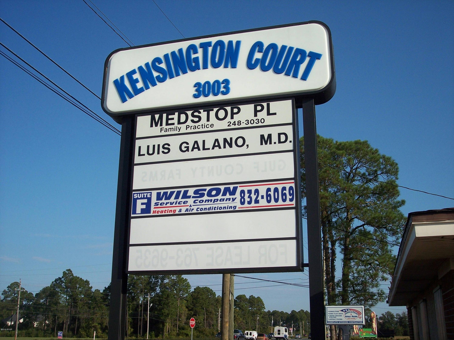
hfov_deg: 47.9
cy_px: 170
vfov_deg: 36.8
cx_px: 227
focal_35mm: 39
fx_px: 511
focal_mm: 8
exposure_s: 1/1000
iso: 100
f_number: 4
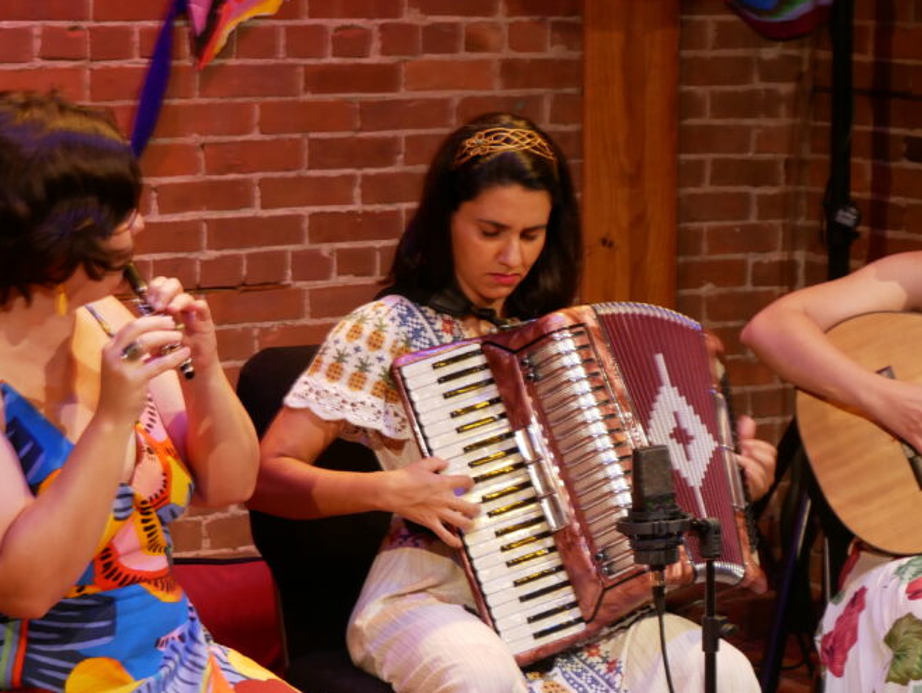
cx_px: 598
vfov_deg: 13.6
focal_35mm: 109
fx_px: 2904
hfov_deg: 18.0
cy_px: 457
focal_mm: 35
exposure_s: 1/13
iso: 800
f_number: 5.2
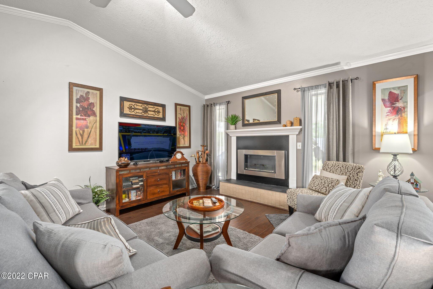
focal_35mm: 16
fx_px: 192
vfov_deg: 73.7
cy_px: 144
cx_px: 216
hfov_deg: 96.7
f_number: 9
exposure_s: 1
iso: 500
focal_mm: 16
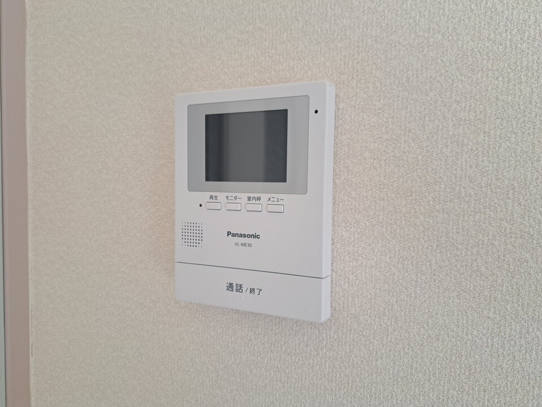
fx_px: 376
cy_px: 204
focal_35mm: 24
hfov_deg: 71.6
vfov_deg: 56.8
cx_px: 271
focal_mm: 5.23
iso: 80
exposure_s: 1/50
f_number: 1.8
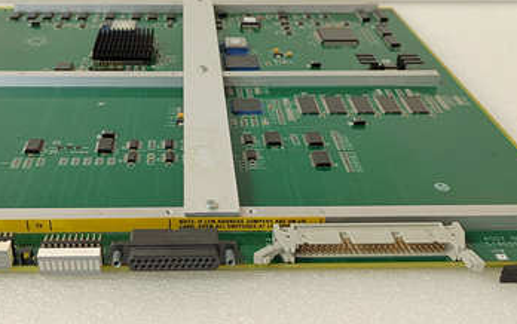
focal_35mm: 42
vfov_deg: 30.5
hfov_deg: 46.8
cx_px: 201
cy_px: 138
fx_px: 592
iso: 1356
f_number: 1.9
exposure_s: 1/50
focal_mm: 5.52
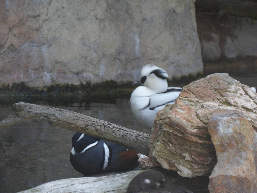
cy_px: 96
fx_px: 1492
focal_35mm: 201
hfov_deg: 9.8
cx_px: 128
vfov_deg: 7.4
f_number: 5.6
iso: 100
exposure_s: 1/60
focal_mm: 36.2
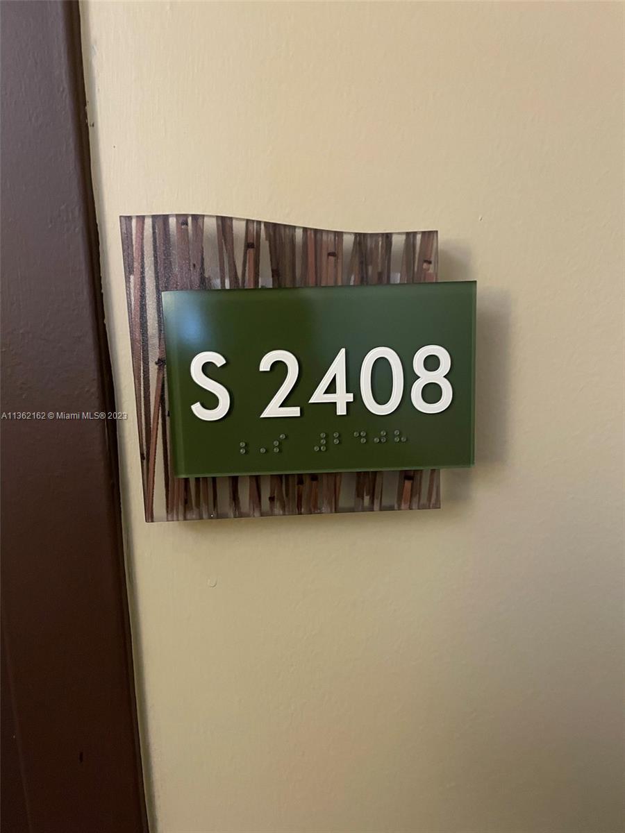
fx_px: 626
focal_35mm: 26
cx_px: 312
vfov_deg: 67.3
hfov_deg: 53.1
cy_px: 416
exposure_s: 1/30
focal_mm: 4.2
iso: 640
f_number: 1.6
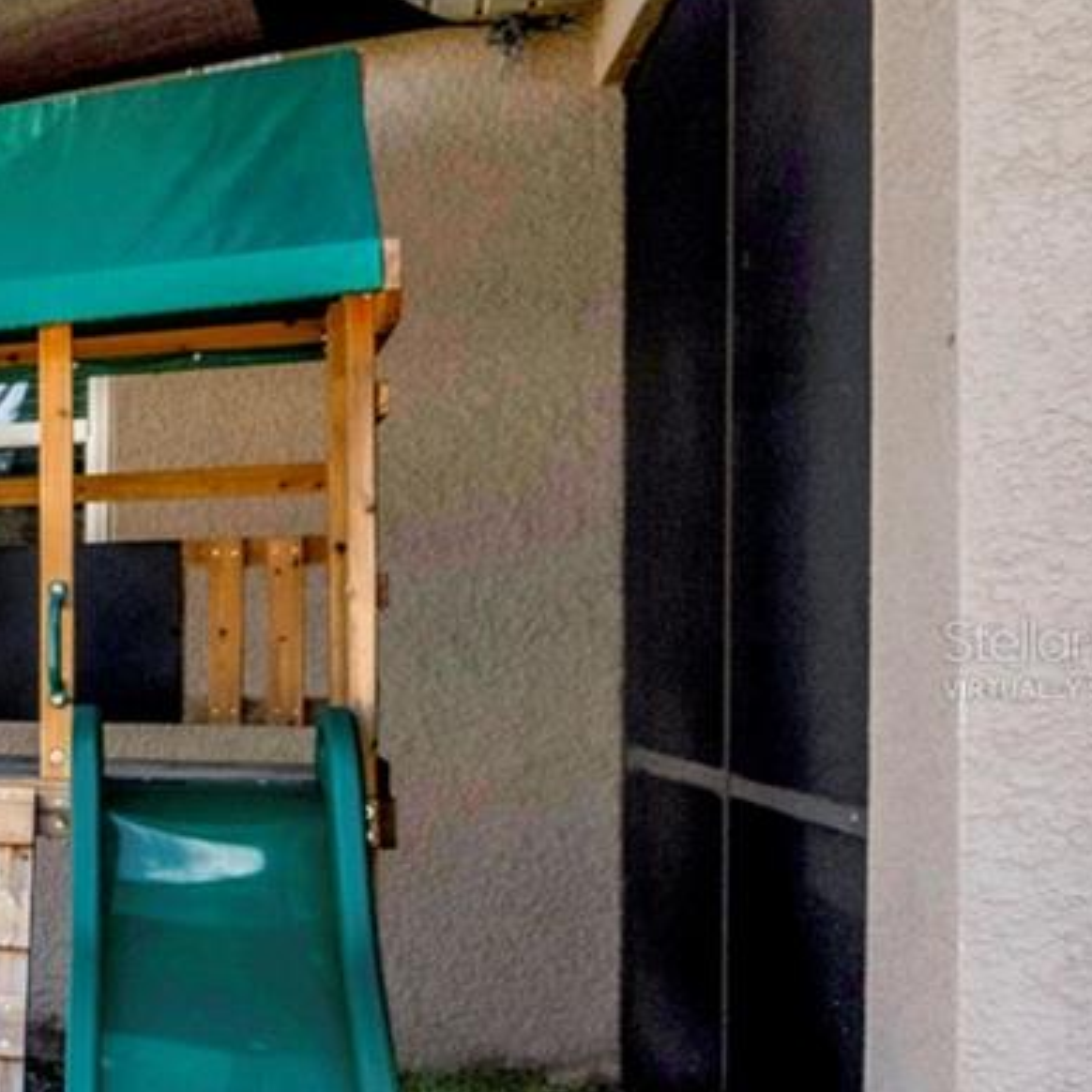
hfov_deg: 19.8
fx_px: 1749
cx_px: -1053
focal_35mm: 49
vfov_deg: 34.6
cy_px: 659
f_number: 6.3
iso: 250
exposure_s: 1/640
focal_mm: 14
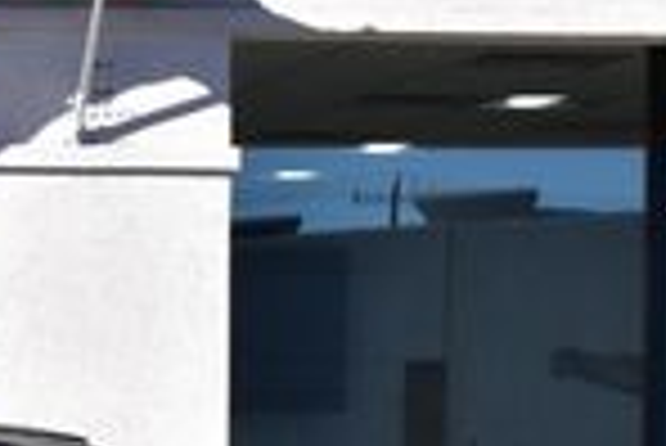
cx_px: -567
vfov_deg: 6.6
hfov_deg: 9.4
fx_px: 3833
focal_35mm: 207
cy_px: 550
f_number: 11
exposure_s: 1/500
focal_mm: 32
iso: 400
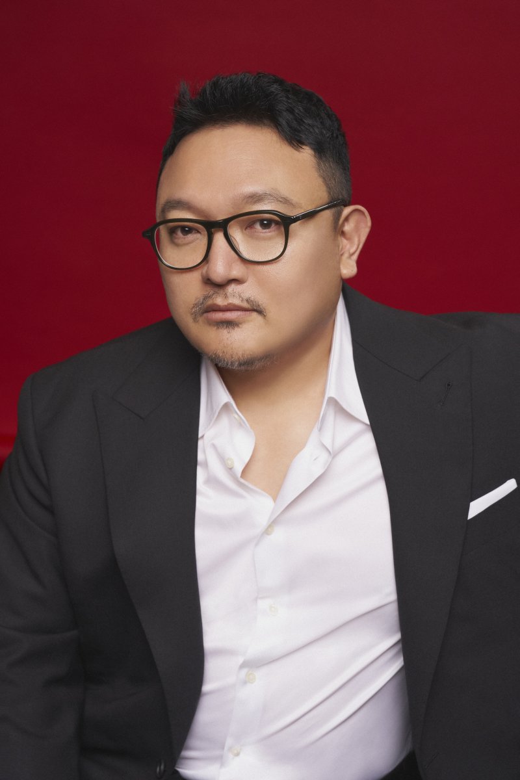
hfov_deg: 19.5
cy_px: 390
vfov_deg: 28.8
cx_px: 260
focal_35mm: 70
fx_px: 1517
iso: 800
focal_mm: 70
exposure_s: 1/160
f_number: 6.3
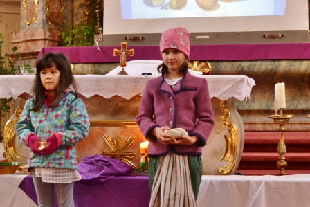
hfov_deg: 26.8
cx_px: 208
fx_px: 646
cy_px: 104
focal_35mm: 75
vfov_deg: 18.2
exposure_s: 1/15
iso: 720
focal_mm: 28
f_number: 4.5
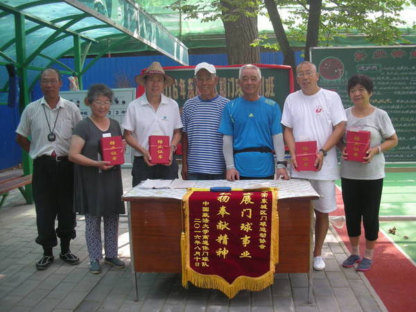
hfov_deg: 52.6
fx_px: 421
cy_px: 156
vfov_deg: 40.7
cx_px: 208
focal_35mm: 35
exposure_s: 1/89.5
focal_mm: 5.8
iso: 50
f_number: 2.8
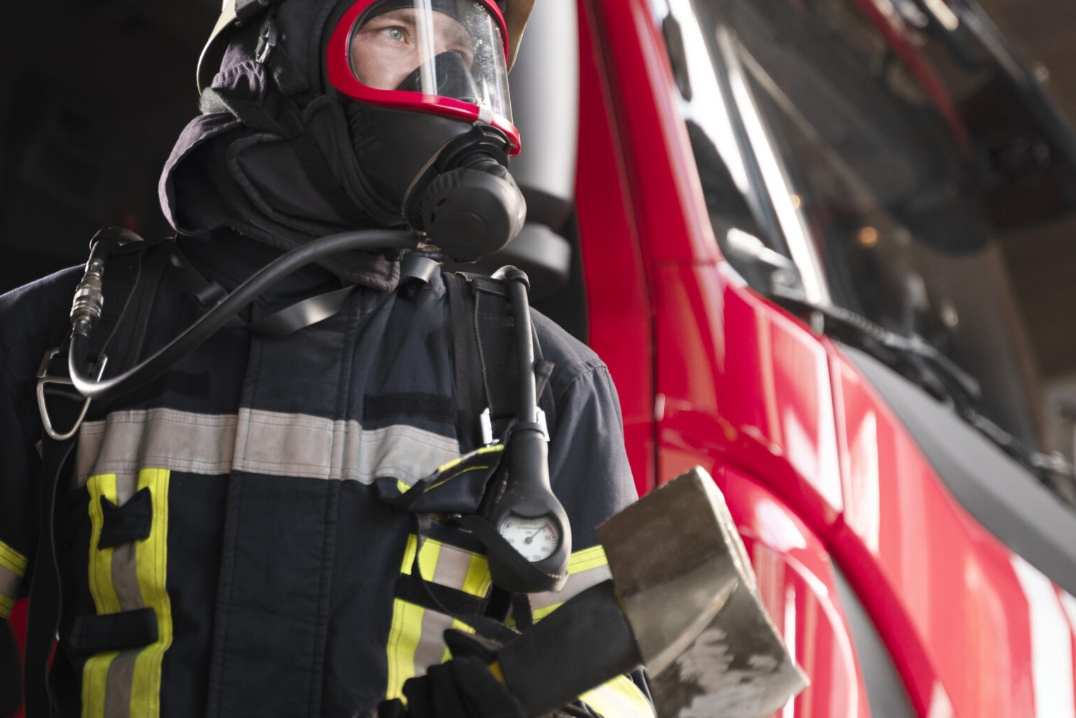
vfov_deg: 11.5
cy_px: 481
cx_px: 533
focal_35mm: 119
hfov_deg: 17.2
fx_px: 3556
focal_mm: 71
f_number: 2.8
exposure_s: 1/200
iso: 200
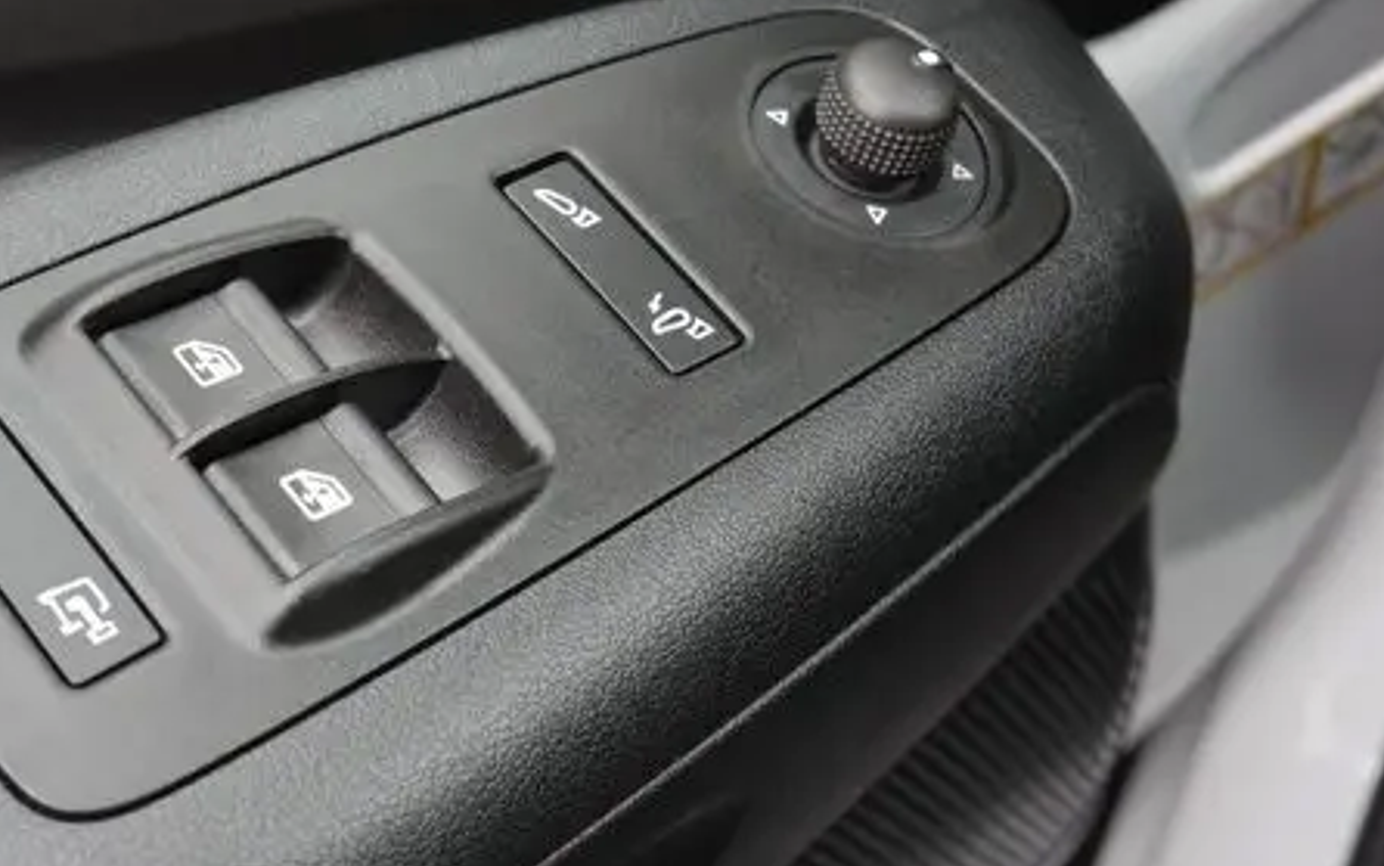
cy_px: 315
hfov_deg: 28.0
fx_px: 2754
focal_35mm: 73
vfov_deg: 17.8
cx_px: 469
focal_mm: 24
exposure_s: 1/60
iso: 400
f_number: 5.2
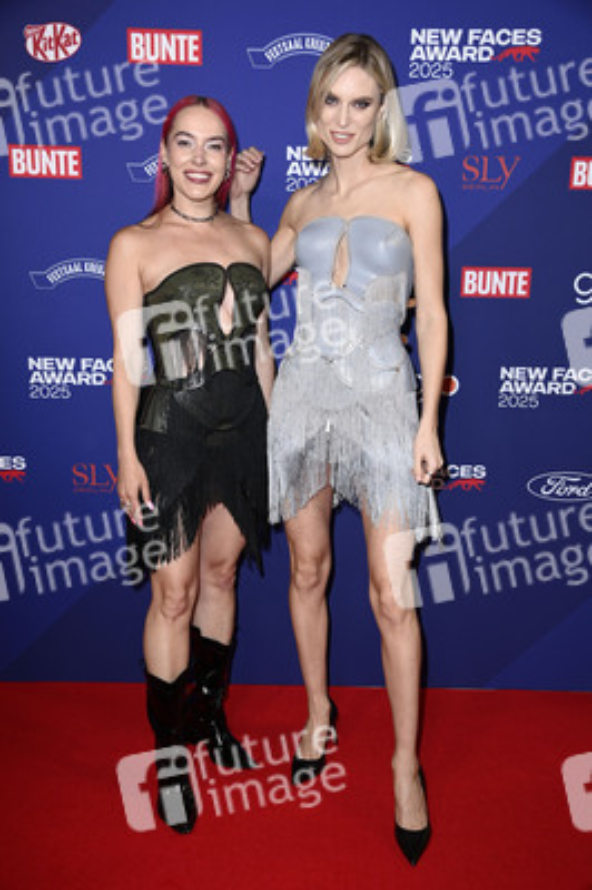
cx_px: 296
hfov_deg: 35.0
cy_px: 445
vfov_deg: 50.7
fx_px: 939
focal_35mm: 38
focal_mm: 38
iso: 640
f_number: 5.6
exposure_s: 1/250
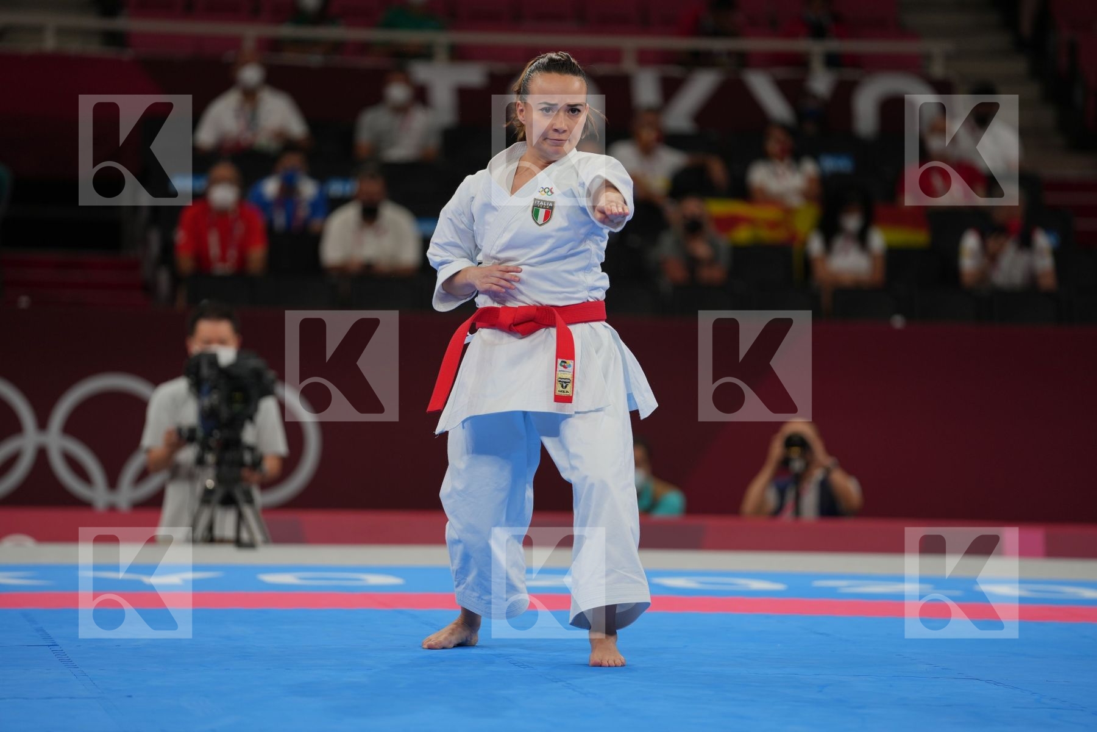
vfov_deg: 7.3
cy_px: 366
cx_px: 548
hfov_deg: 11.0
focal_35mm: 187
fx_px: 5698
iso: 250
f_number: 2.8
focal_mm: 187
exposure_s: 1/500
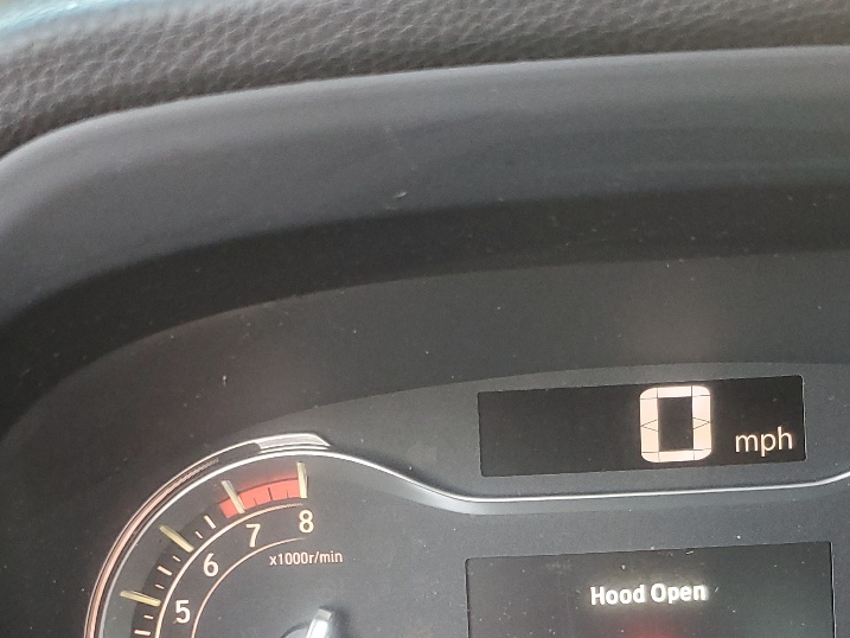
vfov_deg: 24.5
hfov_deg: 33.1
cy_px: 581
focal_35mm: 58
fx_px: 1424
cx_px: 529
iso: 134
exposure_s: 1/60.2
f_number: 1.5
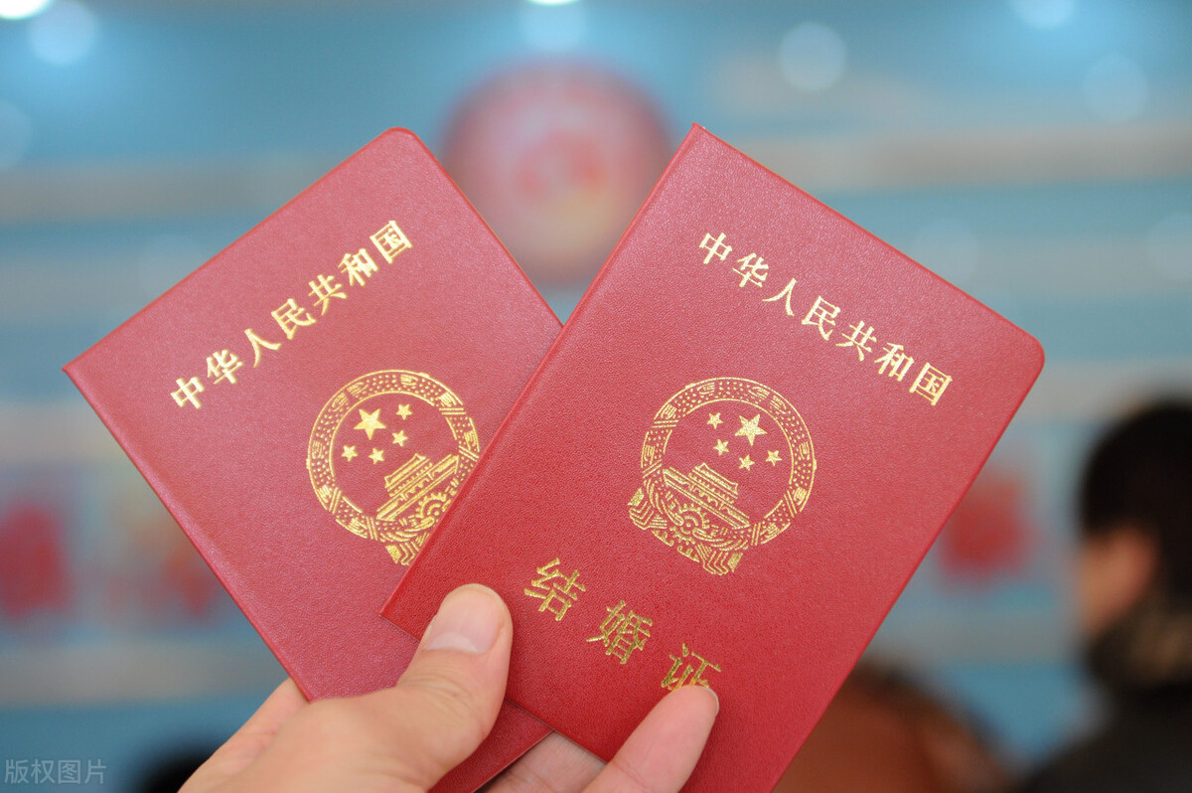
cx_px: 596
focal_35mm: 63
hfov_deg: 31.9
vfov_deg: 21.5
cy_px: 396
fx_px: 2084
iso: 500
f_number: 2.8
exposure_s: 1/200
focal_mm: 42
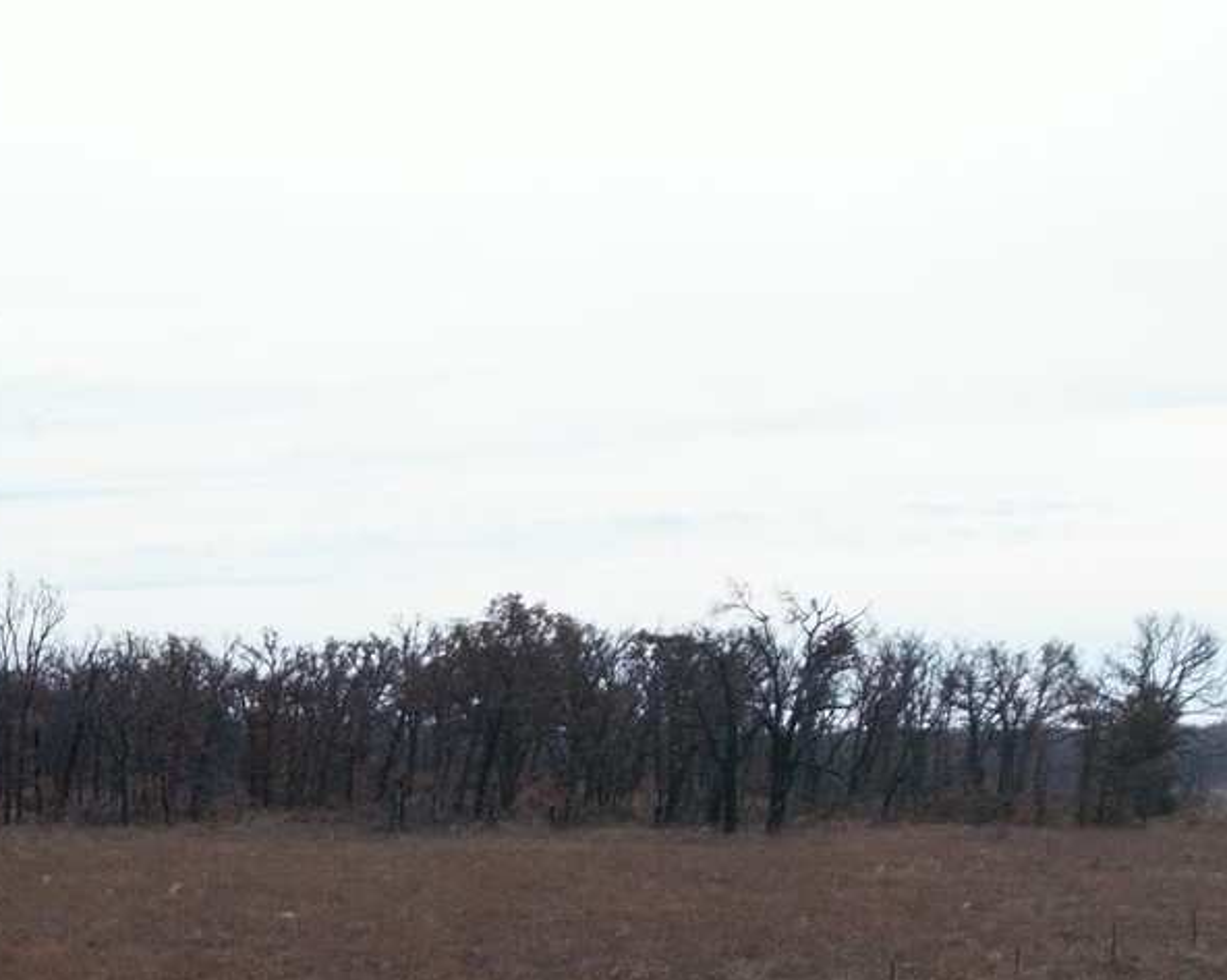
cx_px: -363
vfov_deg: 18.2
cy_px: 1419
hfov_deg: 22.5
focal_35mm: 76
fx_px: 2759
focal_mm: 6.72
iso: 140
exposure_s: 1/4000
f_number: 1.7
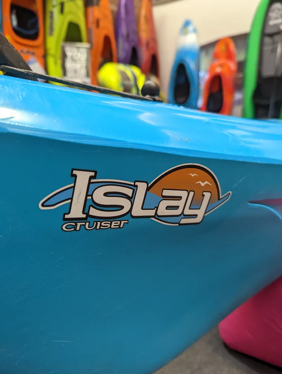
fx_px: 260
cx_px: 141
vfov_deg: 71.5
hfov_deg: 57.0
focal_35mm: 24
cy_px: 187
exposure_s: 1/100
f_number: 1.85
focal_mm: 6.81
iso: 364
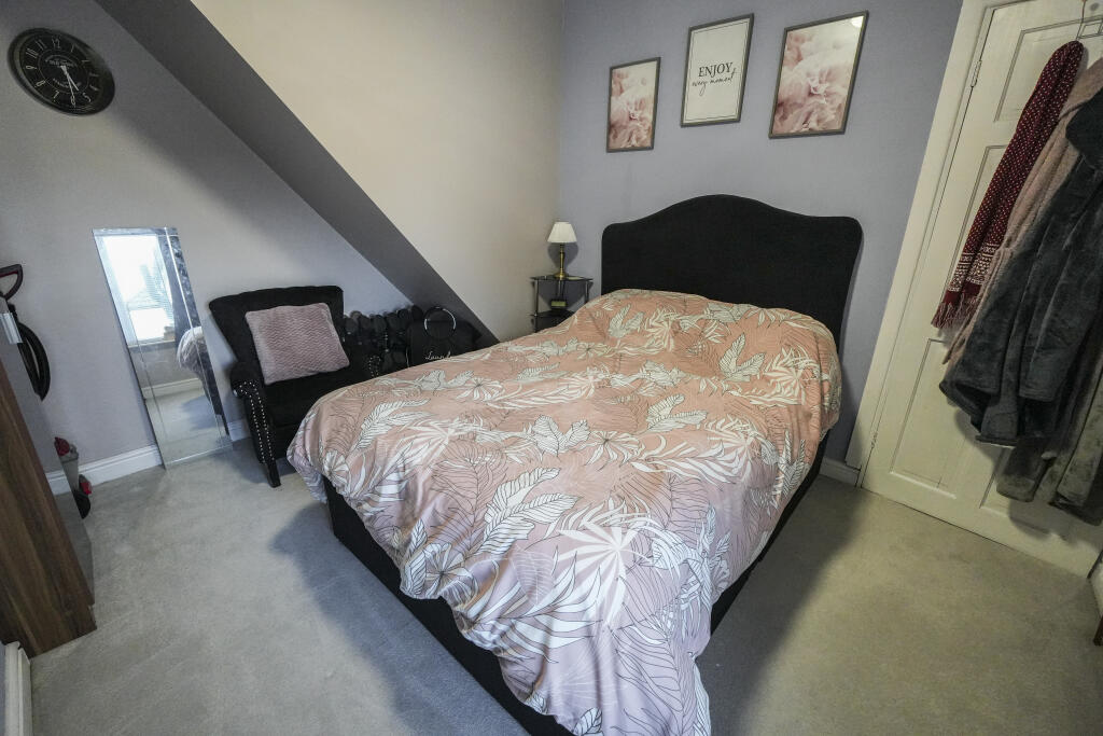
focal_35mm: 15
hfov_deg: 100.4
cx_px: 552
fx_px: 460
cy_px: 368
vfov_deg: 77.3
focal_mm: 10
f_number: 4
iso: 4000
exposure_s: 1/160
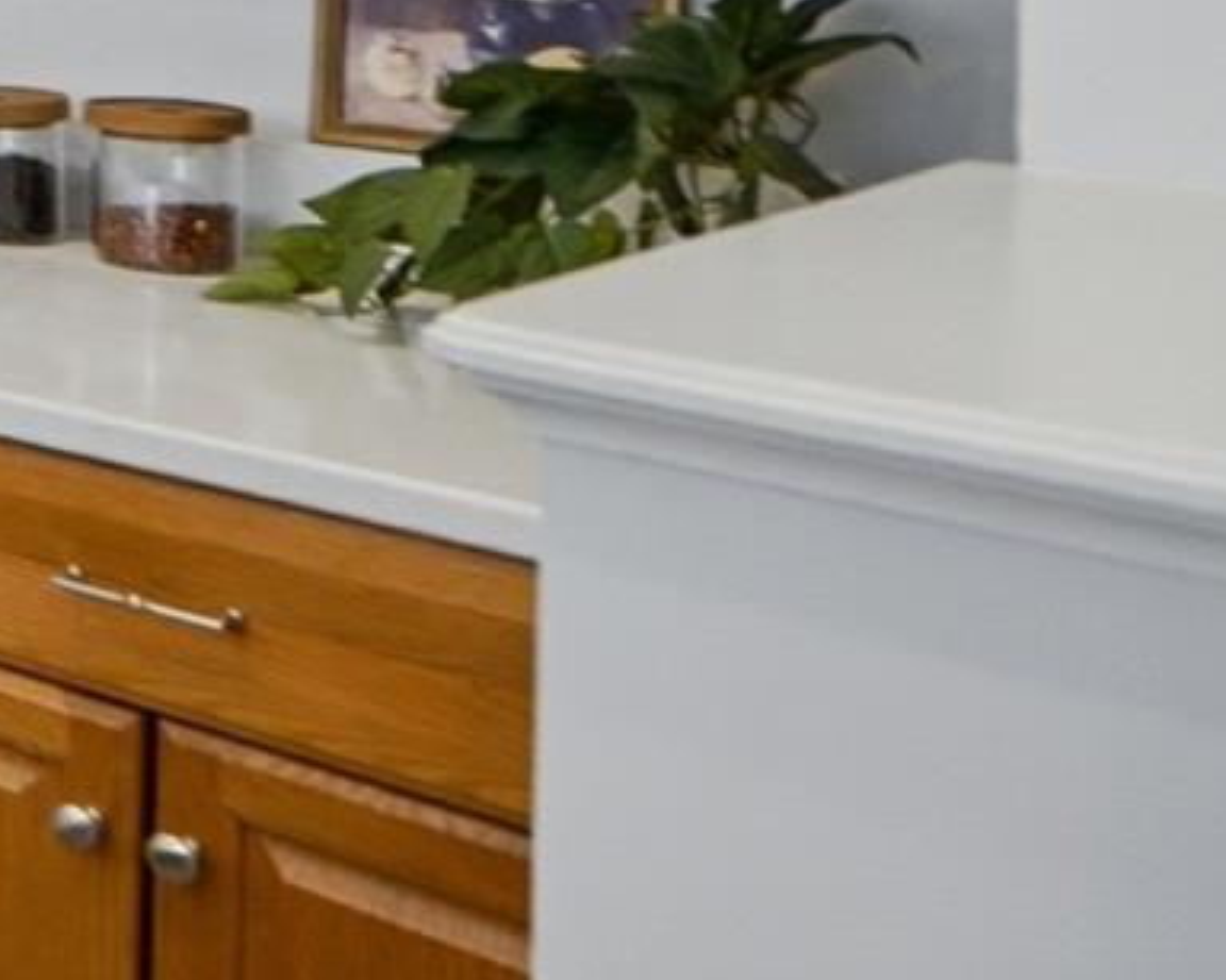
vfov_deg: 24.9
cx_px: -1143
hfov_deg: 20.1
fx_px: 1995
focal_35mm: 55
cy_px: -203
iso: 100
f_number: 4
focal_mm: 10
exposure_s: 1/250
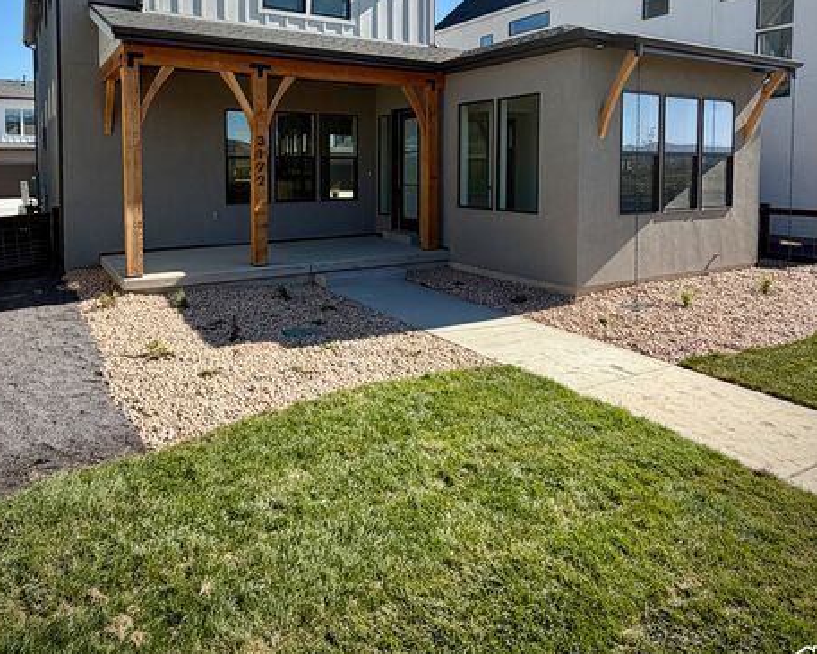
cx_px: 394
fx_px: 484
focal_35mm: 20
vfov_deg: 60.7
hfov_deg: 80.3
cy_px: 103
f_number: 2.2
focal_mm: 2.22
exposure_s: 1/770
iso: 32
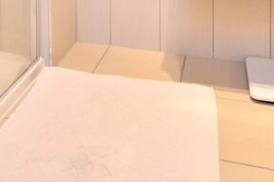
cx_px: 77
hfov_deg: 36.8
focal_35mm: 53
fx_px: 403
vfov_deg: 19.7
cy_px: -135
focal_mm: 10
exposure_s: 1/125
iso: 800
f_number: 3.5
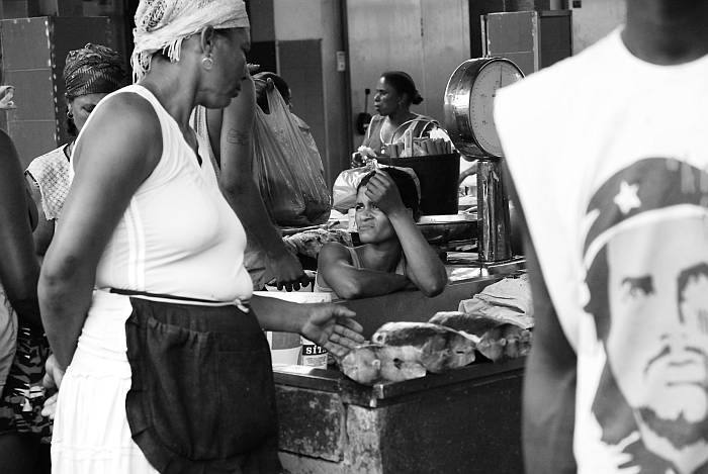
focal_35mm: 105
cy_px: 237
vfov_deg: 13.1
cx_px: 354
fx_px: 2068
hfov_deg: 19.4
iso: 1600
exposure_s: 1/1000
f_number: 4.5
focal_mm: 70
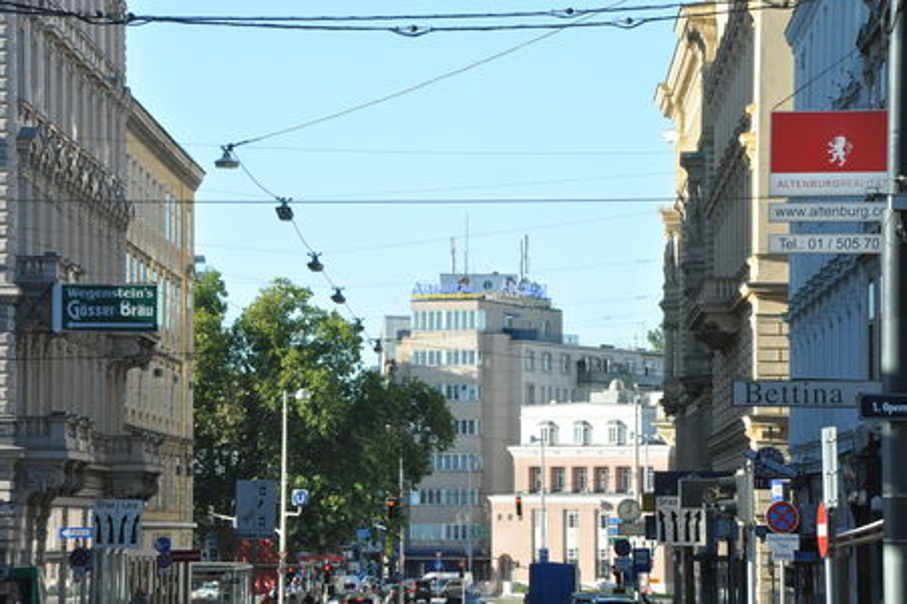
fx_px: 3965
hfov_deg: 13.0
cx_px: 454
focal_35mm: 158
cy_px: 302
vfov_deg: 8.7
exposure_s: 1/640
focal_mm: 105
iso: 1600
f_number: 13
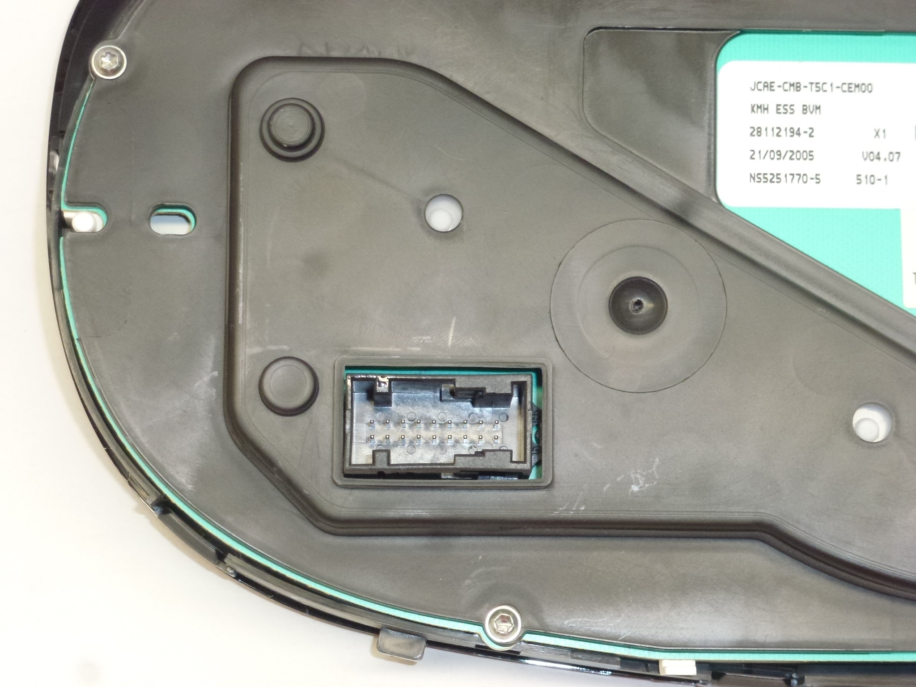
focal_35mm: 113
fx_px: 2990
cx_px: 458
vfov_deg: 13.1
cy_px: 344
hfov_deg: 17.4
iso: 400
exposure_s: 1/60
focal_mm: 20.2
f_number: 5.1
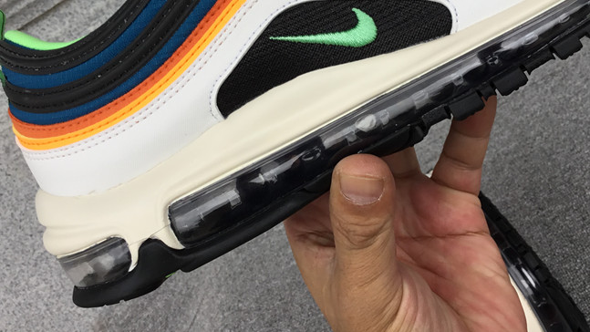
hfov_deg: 43.7
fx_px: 735
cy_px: 60
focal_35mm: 47
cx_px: 323
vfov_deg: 25.0
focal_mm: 3.3
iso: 25
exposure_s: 1/100
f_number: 2.4
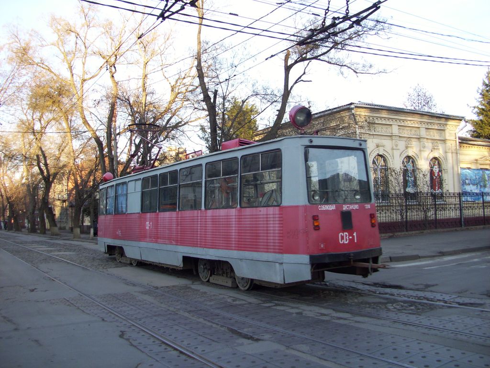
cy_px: 184
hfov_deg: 54.0
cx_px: 245
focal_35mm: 34
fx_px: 481
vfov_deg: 41.8
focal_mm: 5.7
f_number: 2.9
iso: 80
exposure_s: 1/100
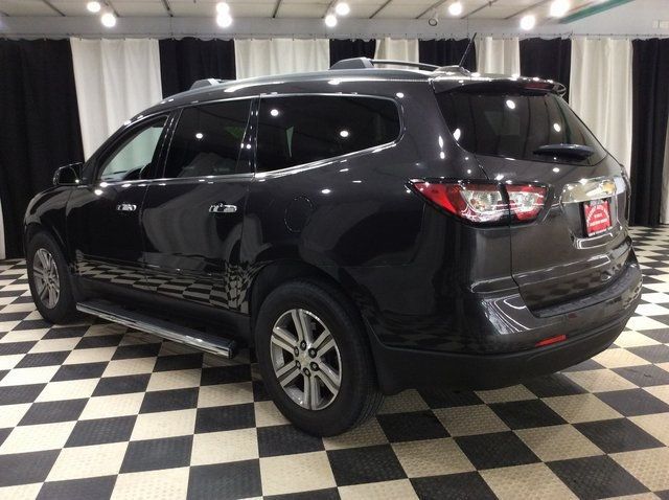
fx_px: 618
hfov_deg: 56.9
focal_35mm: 32
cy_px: 250
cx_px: 334
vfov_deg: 44.1
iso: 100
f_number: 2.4
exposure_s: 1/24
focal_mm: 3.3
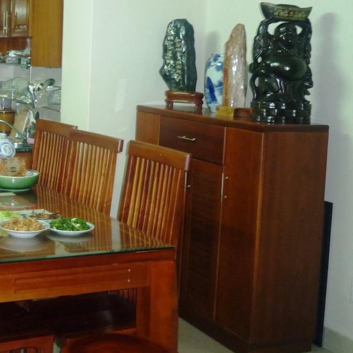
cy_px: 98
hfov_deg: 28.6
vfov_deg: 29.7
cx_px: 21
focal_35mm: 57
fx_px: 658
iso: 250
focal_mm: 5.5
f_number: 2.8
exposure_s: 1/8
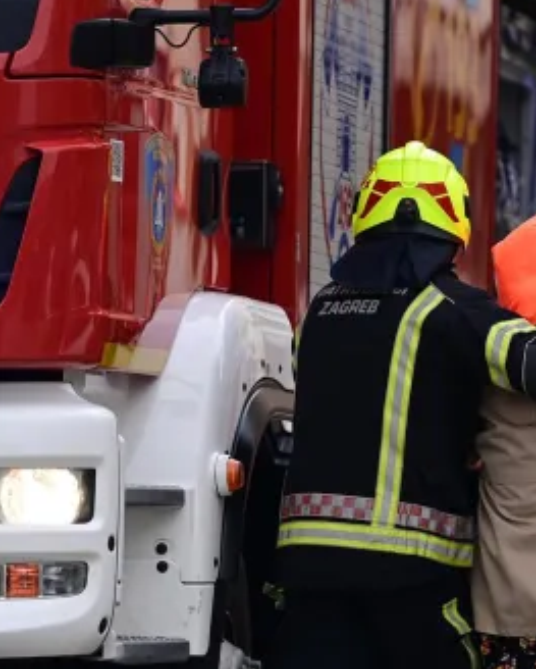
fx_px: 7743
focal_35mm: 391
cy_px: 486
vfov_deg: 4.9
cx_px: 234
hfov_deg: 4.0
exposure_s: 1/1600
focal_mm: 180
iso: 500
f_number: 2.8
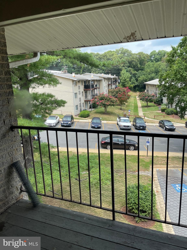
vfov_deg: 69.4
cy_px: 125
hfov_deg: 54.9
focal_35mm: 25
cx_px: 94
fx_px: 180
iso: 32
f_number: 1.6
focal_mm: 5.1
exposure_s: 1/1212
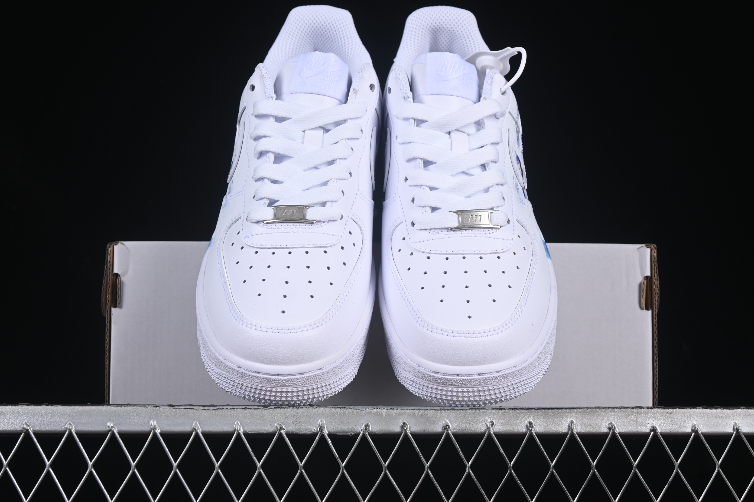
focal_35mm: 75
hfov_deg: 27.0
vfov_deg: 18.2
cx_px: 377
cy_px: 251
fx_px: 1571
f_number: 8
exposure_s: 1/80
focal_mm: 50
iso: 160
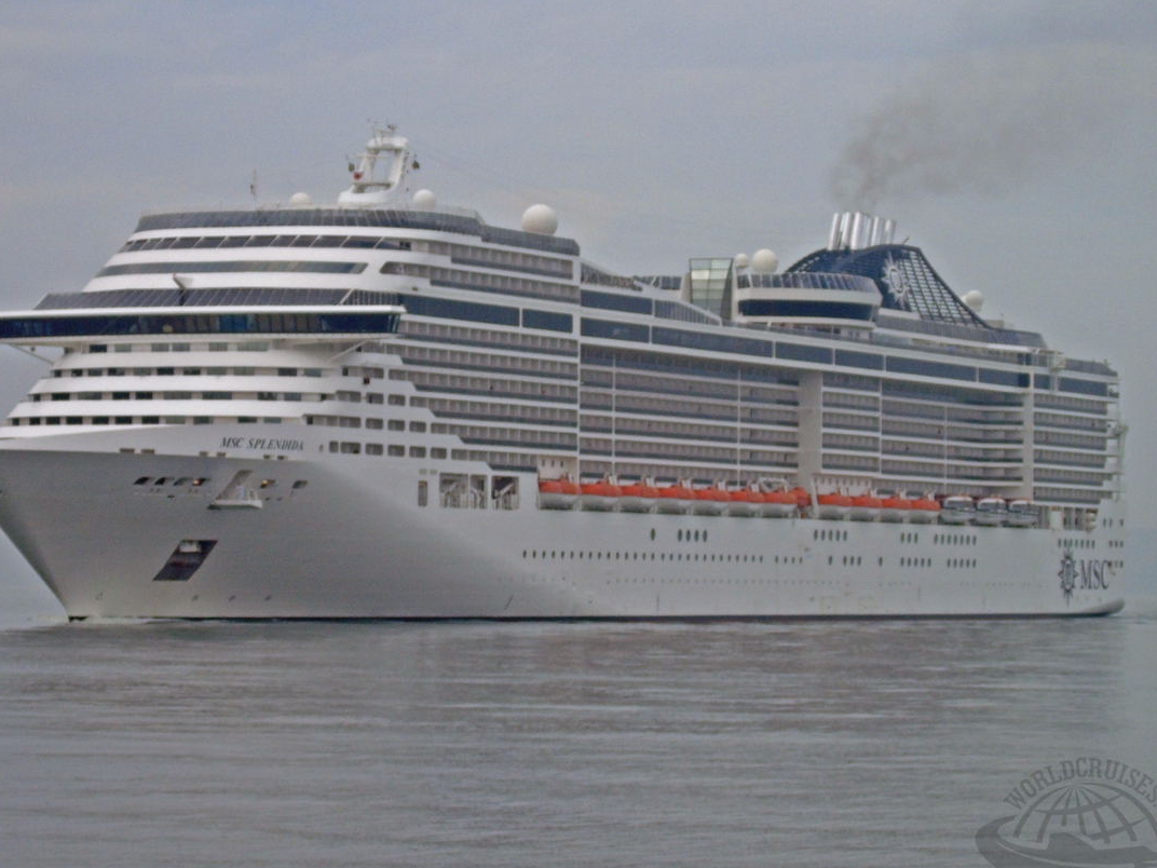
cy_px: 426
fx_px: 4947
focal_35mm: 148
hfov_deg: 13.3
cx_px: 539
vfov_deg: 10.0
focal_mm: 22
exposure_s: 1/500
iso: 80
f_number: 4.6
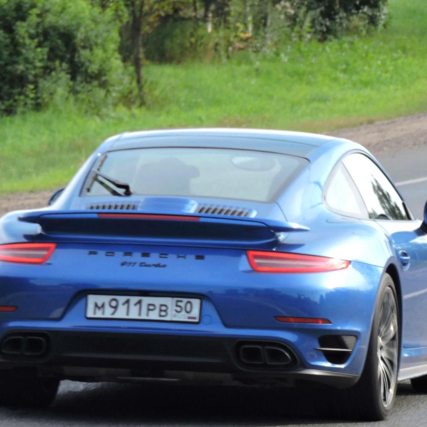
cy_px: 219
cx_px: 213
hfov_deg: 4.5
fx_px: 5443
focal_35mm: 390
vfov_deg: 4.5
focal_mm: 53.7
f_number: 5.5
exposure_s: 1/160
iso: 100
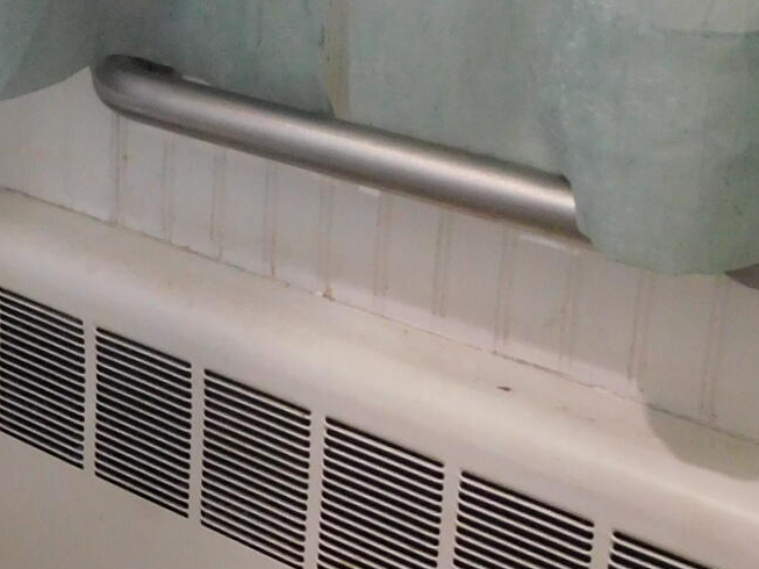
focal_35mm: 80
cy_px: 33
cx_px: -137
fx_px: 1754
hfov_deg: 22.6
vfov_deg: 18.1
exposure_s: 1/25
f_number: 3
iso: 400
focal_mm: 4
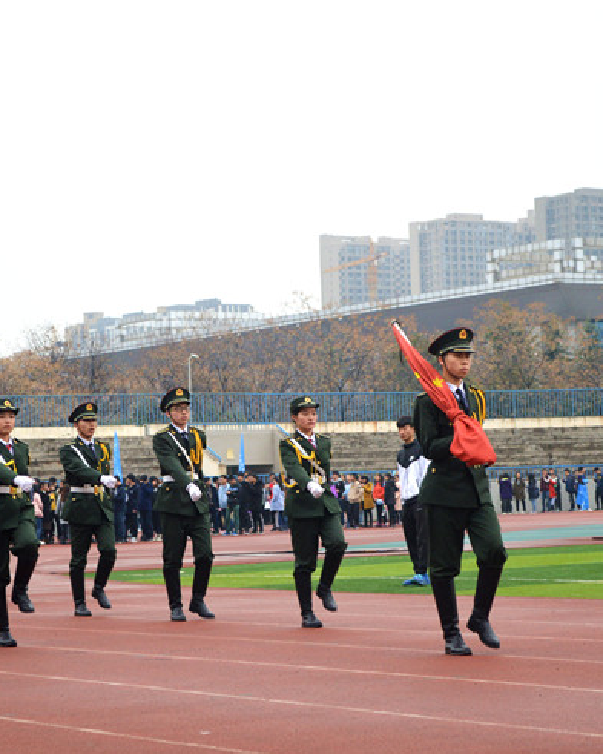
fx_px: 2297
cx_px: 287
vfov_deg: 18.6
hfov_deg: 15.0
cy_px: 379
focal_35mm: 103
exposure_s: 1/125
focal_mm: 48
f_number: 5.6
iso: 400
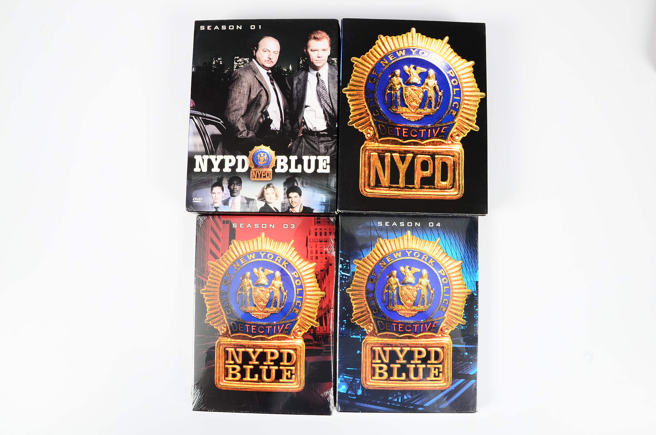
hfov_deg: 67.5
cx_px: 328
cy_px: 218
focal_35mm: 27
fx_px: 491
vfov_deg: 47.7
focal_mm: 18
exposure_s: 1/200
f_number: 14
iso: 100
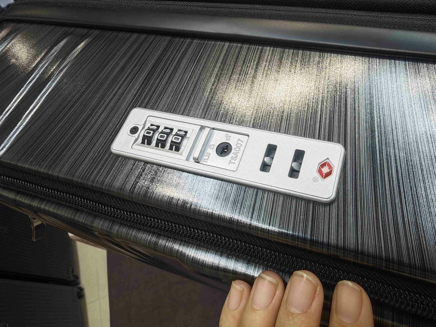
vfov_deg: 58.9
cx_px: 218
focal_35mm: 23
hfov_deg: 73.9
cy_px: 164
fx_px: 290
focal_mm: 2.03
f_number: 1.8
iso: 125
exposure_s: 1/60
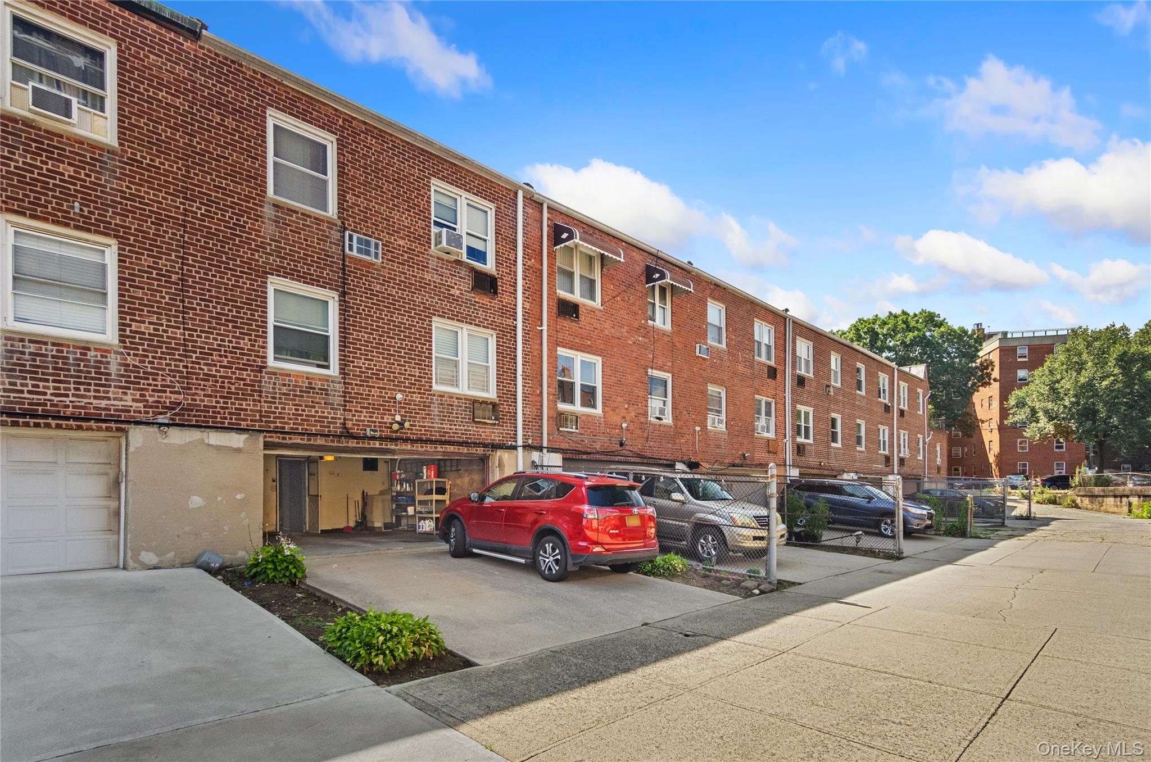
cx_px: 576
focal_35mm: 16
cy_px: 381
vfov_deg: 71.8
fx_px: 526
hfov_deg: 95.1
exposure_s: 1/250
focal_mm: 11
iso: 800
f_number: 10
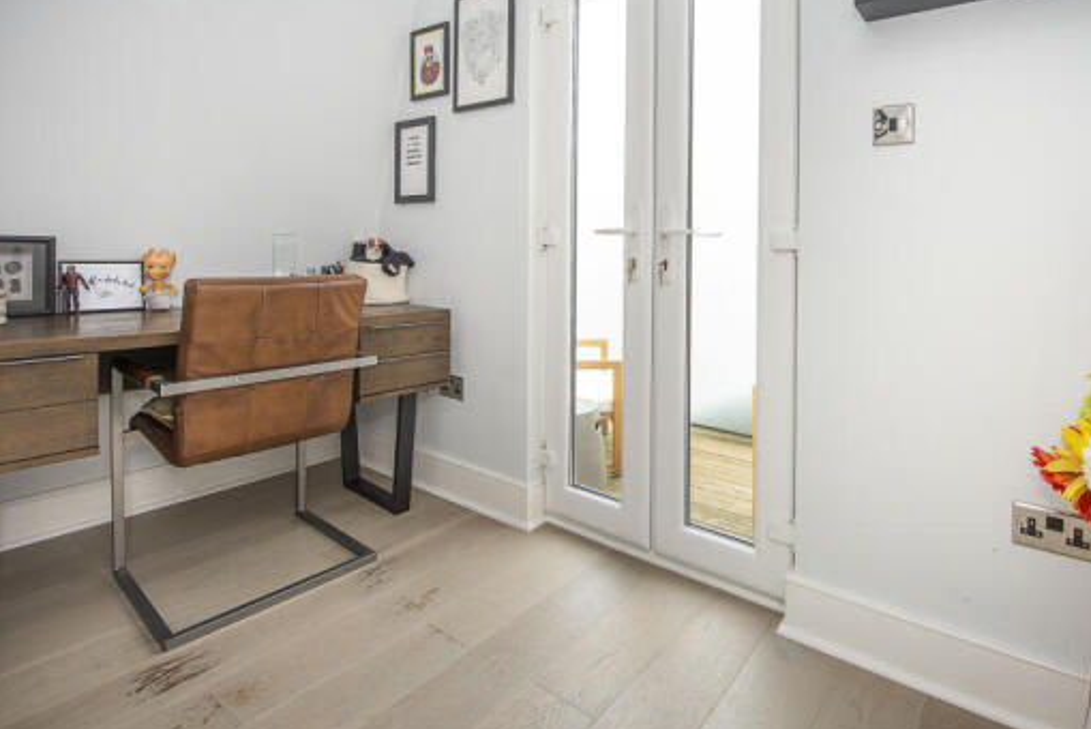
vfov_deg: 66.7
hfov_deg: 88.6
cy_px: 284
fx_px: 546
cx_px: 664
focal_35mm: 18
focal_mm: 14
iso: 400
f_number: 6.3
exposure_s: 1/15
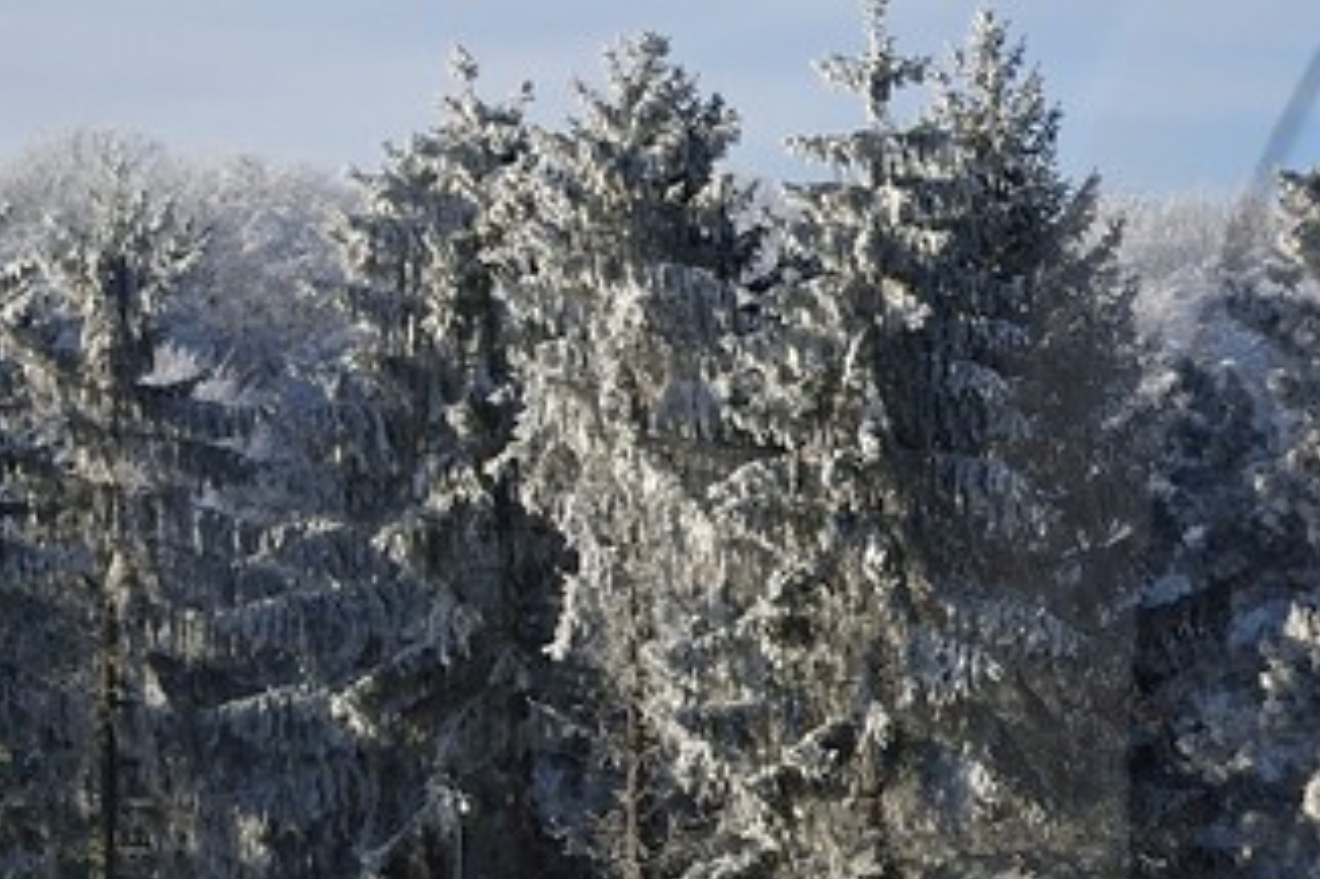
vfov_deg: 6.2
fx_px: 8099
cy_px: 790
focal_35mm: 221
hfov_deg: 8.8
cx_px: 2616
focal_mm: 45
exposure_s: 1/1000
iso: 400
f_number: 7.1
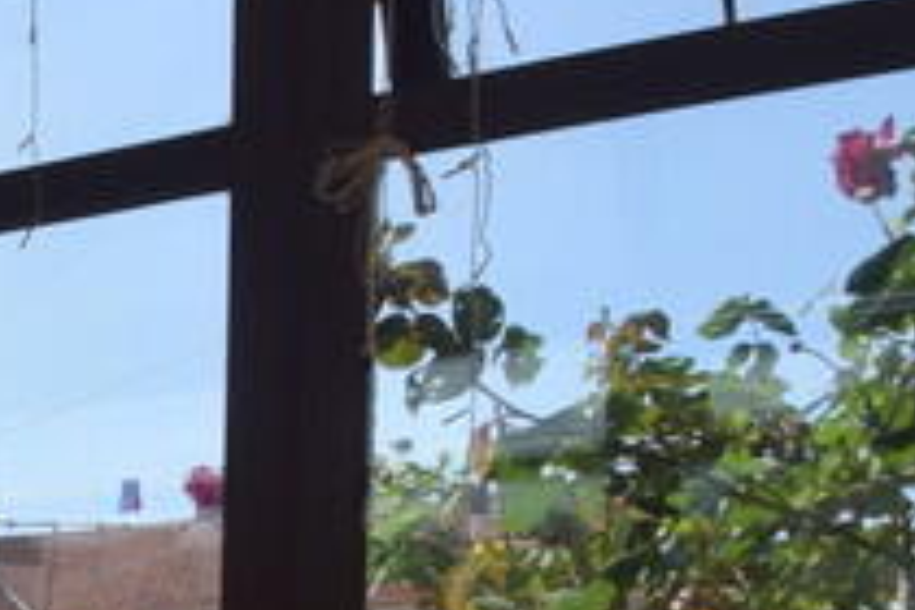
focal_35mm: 73
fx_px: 1855
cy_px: 939
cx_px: -749
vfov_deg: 16.8
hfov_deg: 19.9
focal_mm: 10
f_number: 9
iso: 200
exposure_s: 1/320
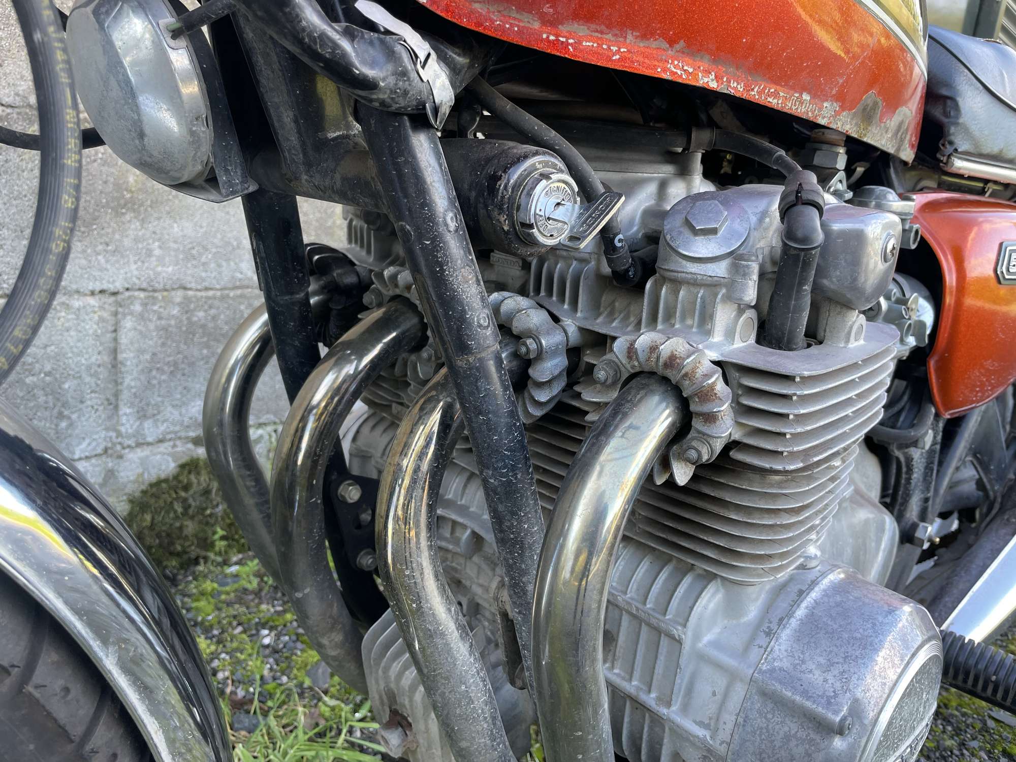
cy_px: 381
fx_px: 763
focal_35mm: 26
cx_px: 508
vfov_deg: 53.1
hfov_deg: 67.3
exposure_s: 1/121
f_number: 1.6
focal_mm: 4.2
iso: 64
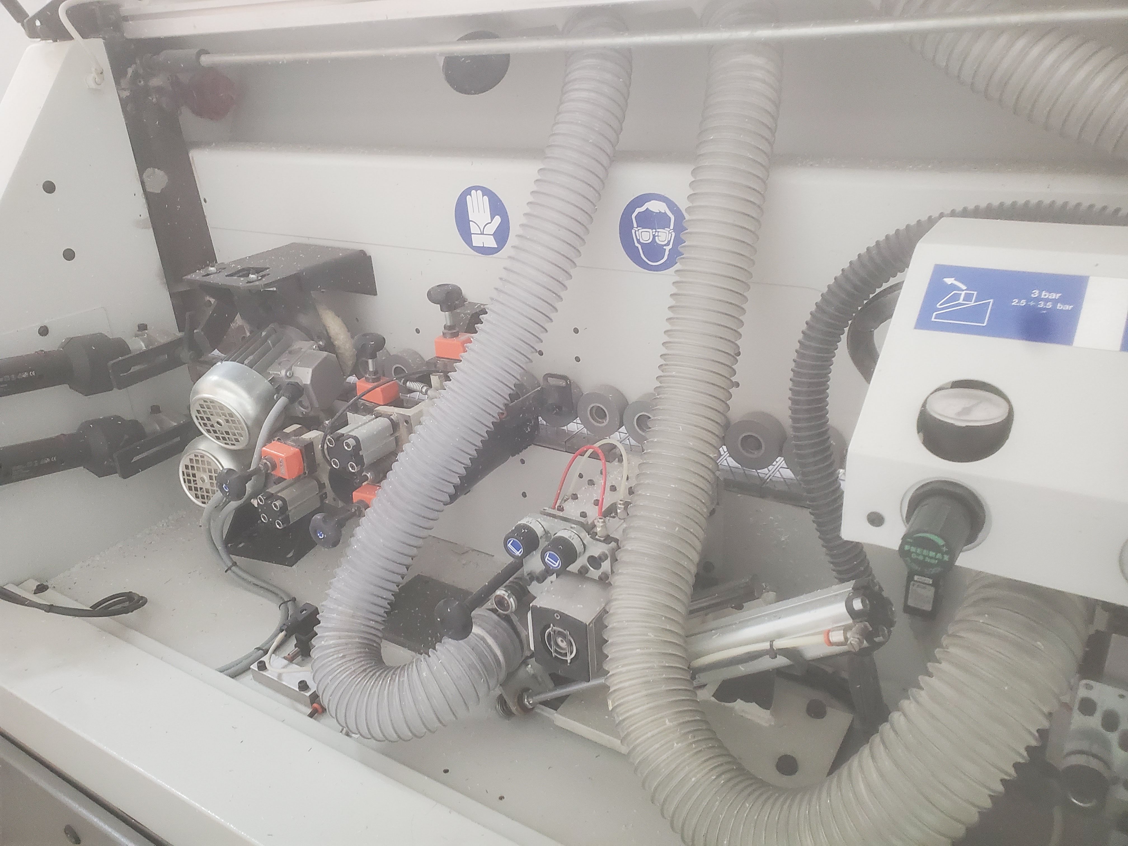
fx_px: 847
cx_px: 564
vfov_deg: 53.1
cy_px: 423
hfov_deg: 67.3
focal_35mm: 26
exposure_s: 1/40
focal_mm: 4.3
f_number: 2.4
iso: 500
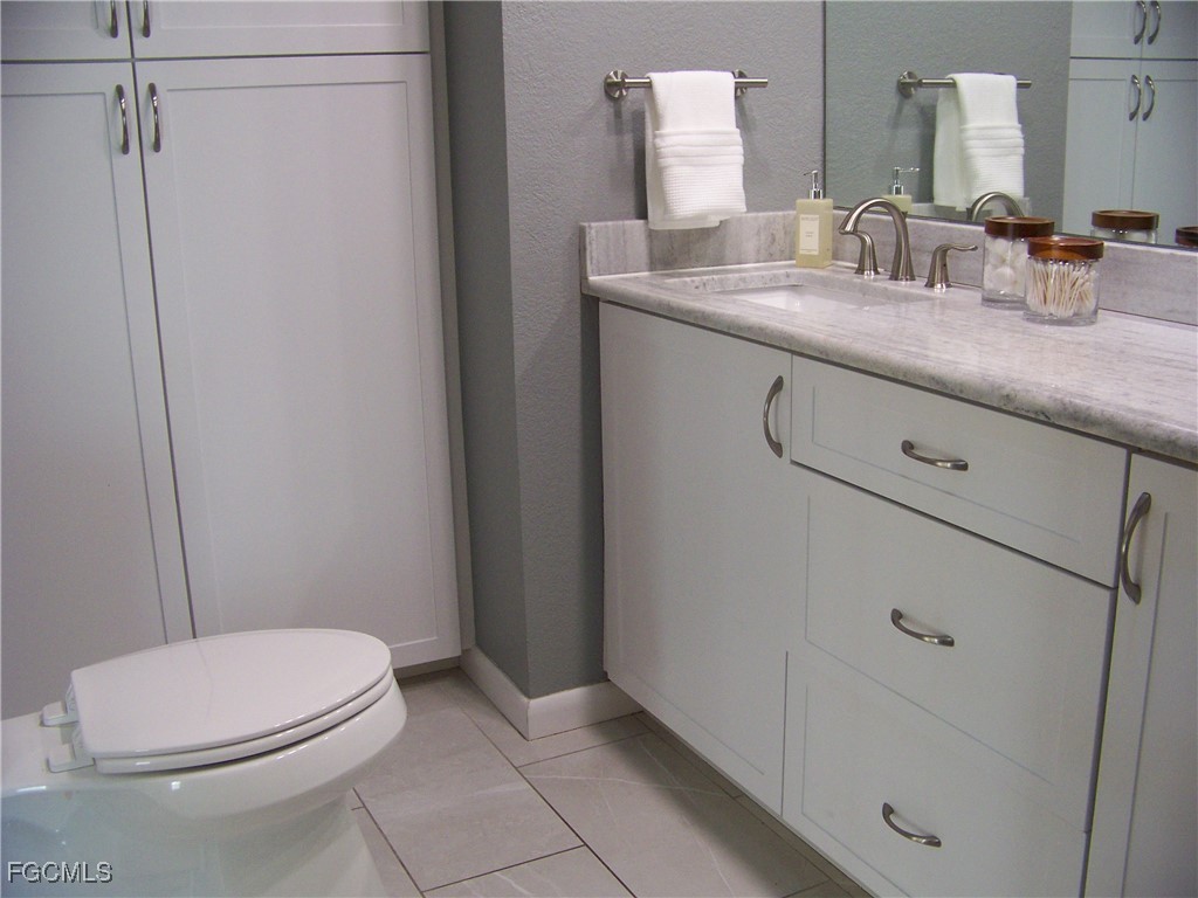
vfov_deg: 39.7
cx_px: 599
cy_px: 449
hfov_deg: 51.4
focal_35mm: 36
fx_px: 1246
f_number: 2.8
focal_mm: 5.85
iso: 160
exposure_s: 1/30
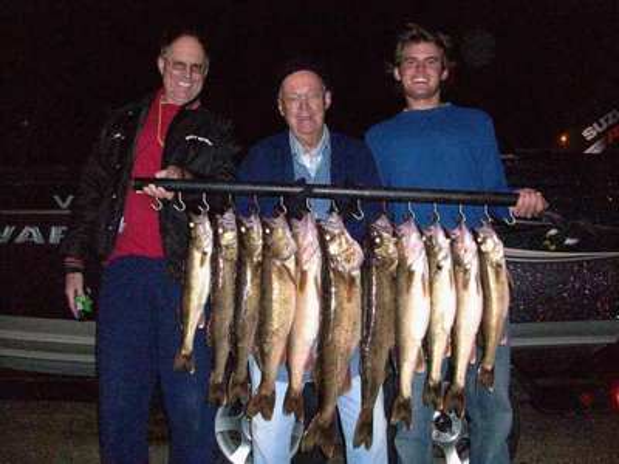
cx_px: 310
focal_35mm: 34
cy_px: 232
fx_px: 608
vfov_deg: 41.8
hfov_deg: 54.0
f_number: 2.8
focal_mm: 5.7
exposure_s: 1/60
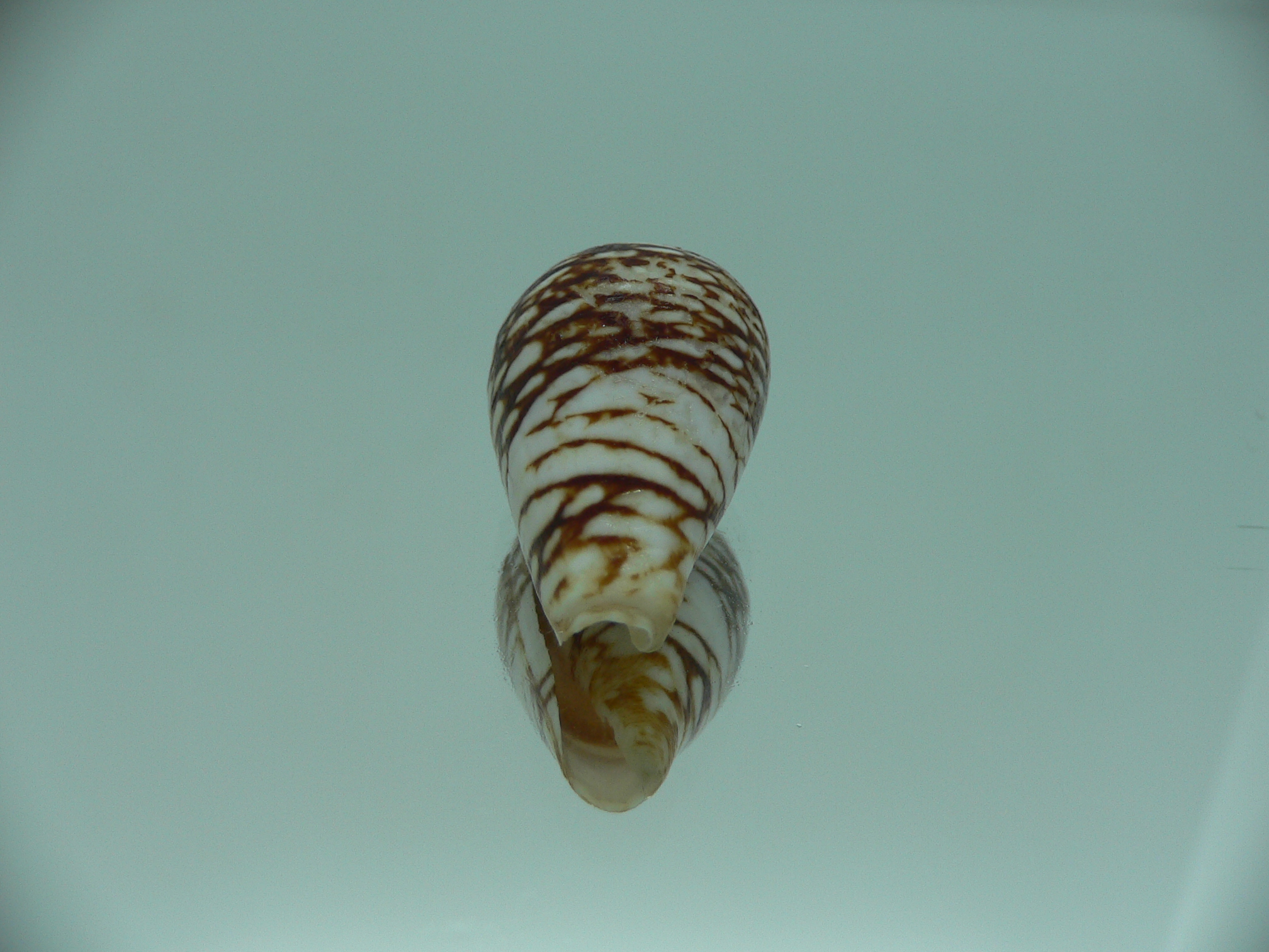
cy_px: 476
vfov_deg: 40.7
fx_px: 1283
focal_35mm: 35
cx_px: 634
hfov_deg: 52.6
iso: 80
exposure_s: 1/80
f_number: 2.8
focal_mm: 4.6
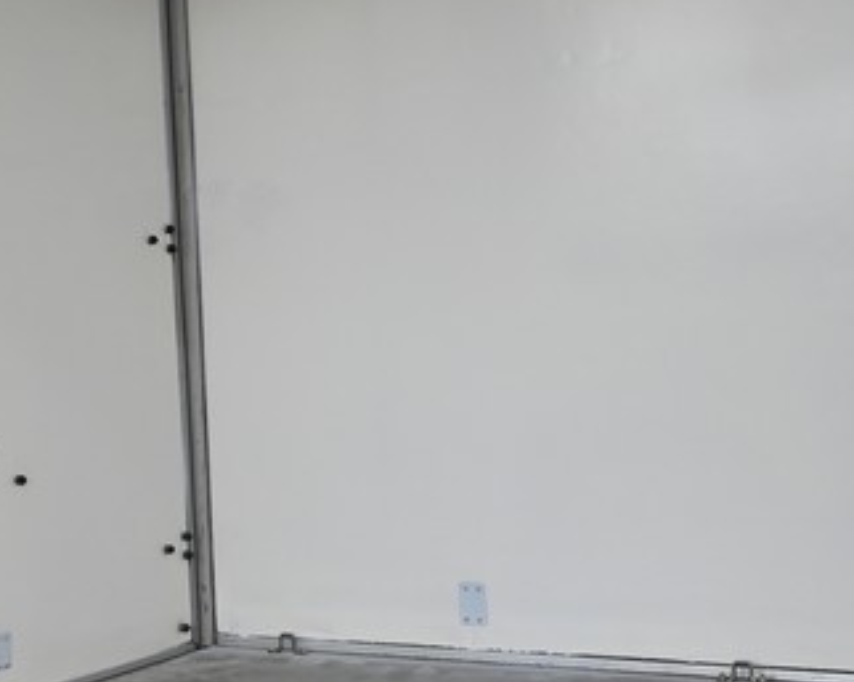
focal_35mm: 77
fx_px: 1944
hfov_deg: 24.6
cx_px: 255
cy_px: 260
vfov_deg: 19.9
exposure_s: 1/500
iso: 560
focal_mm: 24
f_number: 5.6
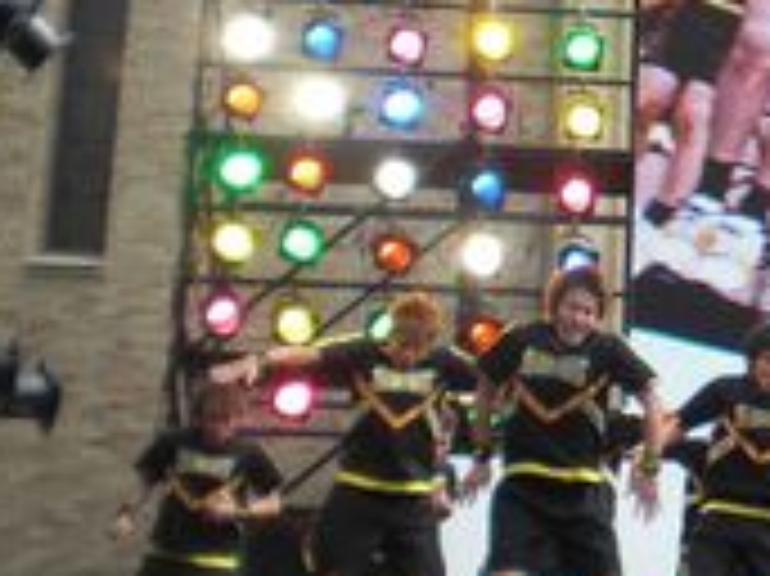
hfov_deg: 18.7
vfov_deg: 14.7
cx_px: 912
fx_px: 2223
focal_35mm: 100
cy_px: 176
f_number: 3.1
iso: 64
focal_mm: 6.3
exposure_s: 1/250
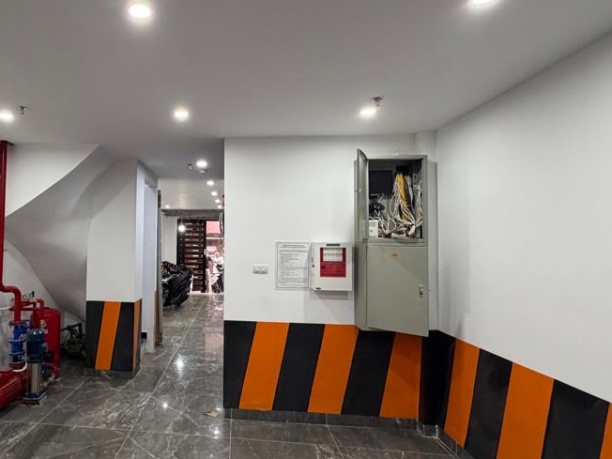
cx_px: 191
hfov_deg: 73.4
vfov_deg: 61.1
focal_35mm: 22
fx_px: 389
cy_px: 231
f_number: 2.2
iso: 250
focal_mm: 2.22
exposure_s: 1/50
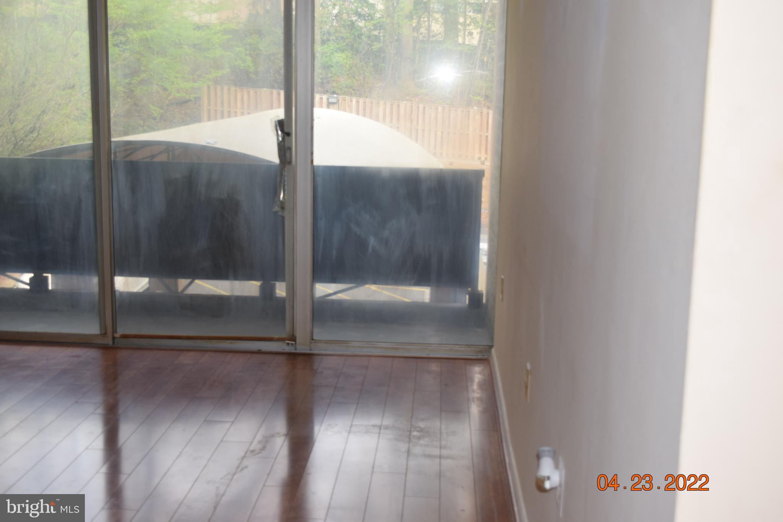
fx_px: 979
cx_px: 392
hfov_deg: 43.6
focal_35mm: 45
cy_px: 261
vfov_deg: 29.9
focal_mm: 30
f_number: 5.6
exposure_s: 1/125
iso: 450
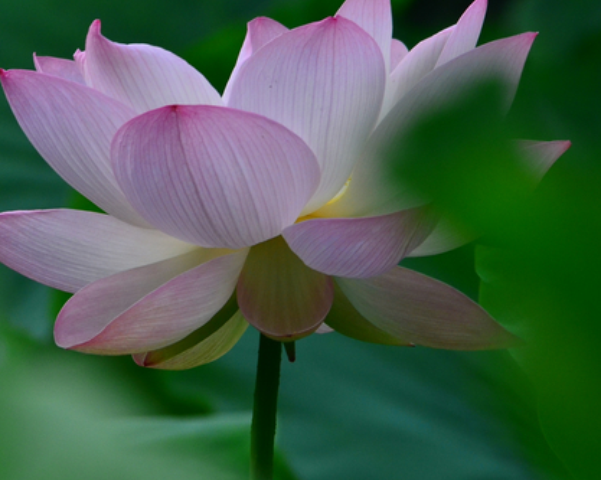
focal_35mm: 1349
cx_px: 182
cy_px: 192
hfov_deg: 1.4
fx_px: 23978
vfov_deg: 1.1
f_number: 11
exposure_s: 1/640
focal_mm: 500
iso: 400
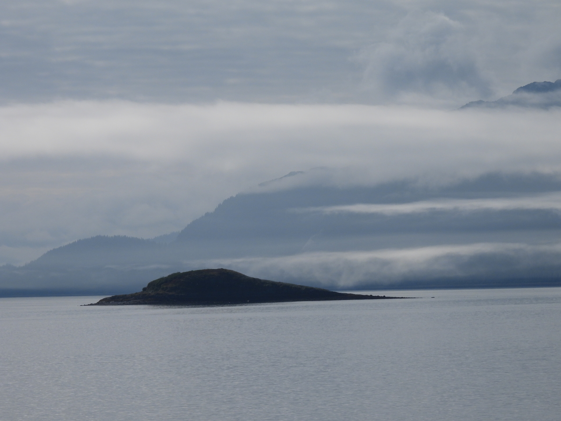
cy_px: 210
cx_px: 280
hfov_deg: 8.2
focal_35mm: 240
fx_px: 3890
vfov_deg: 6.2
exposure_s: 1/1600
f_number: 6.3
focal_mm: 42.8
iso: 100
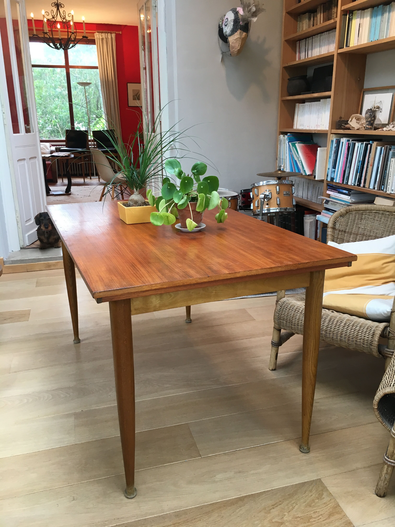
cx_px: 198
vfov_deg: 61.7
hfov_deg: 48.2
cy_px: 264
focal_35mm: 29
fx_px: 441
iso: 40
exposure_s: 1/33
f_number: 2.2
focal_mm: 4.15
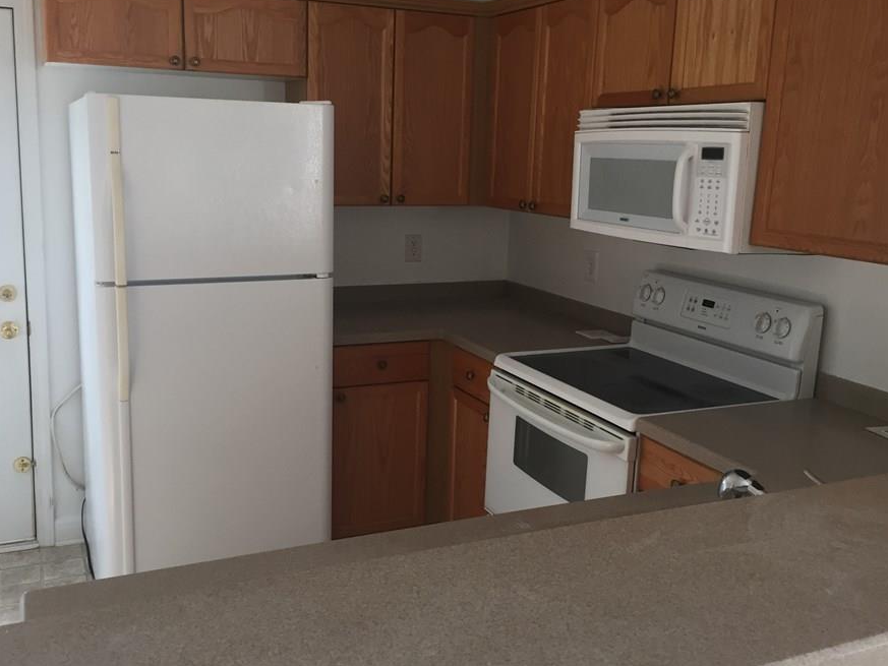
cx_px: 421
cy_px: 310
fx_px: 872
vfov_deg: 41.8
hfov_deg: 53.9
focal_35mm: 34
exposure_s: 1/30
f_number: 2.2
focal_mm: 4.15
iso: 64
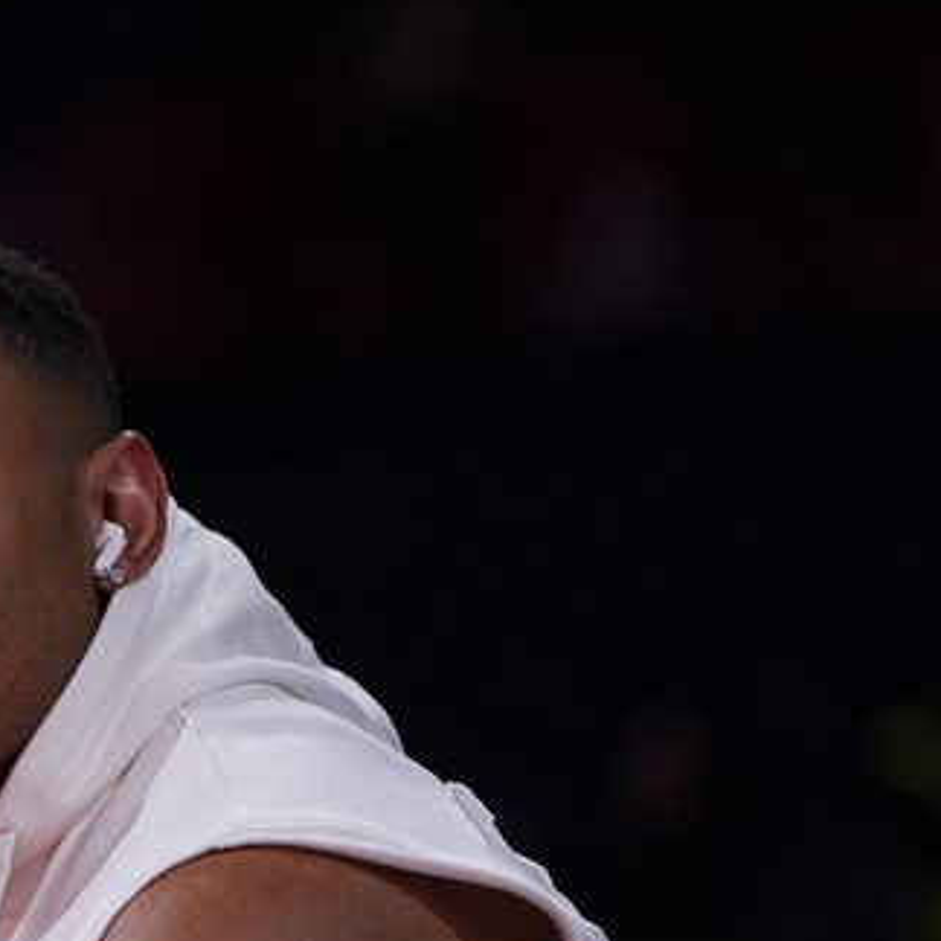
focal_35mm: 378
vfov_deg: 4.6
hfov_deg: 4.6
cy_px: 985
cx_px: -102
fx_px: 11625
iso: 2500
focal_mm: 120
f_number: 2.8
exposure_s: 1/1000
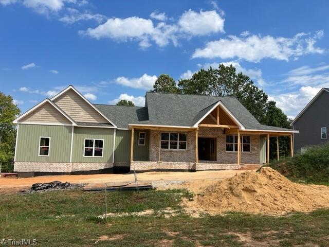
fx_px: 247
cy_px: 124
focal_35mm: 26
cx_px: 164
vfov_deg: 53.1
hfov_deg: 67.3
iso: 50
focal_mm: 5.7
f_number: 1.5
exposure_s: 1/5882
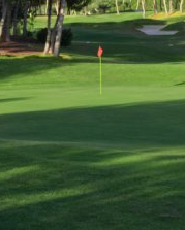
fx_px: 1059
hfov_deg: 10.0
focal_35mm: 155
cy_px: 29
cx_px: 121
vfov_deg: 12.3
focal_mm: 24
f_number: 6.3
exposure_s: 1/160
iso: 200
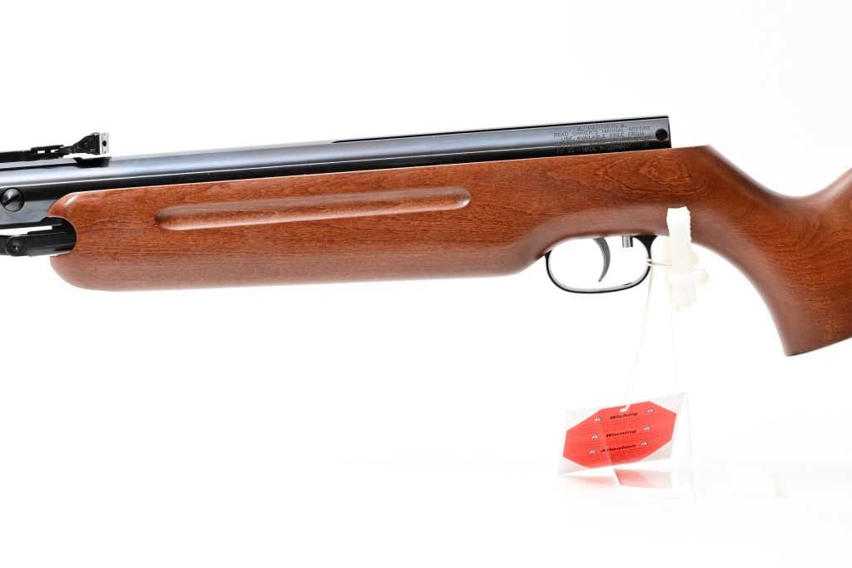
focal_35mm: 105
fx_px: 2485
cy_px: 284
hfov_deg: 19.5
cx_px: 426
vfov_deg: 13.0
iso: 800
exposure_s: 1/60
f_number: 10
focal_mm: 70
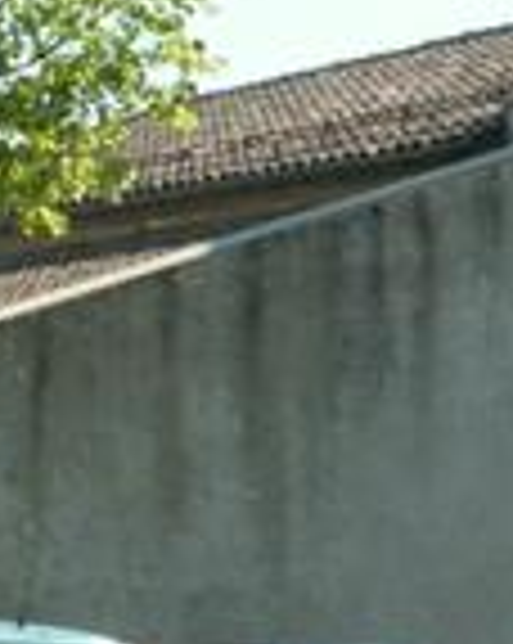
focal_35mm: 153
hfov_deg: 9.9
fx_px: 2910
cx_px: 666
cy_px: 252
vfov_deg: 12.6
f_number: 5.6
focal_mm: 5.86
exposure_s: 1/125
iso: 50
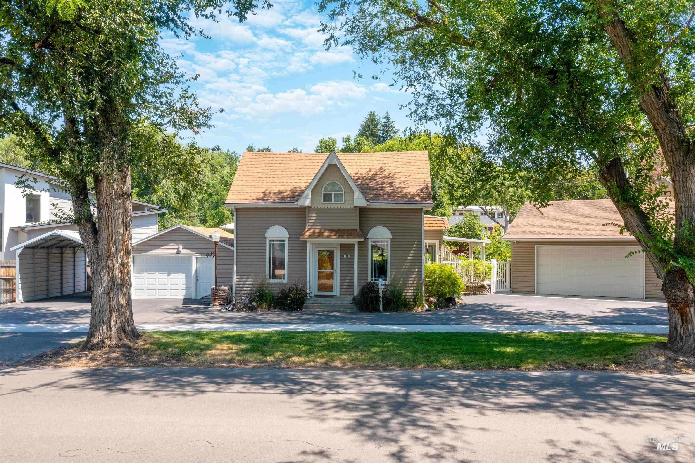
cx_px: 348
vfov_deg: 46.4
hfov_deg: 65.5
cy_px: 232
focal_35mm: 28
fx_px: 540
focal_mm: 10.26
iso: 100
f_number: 5
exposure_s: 1/400
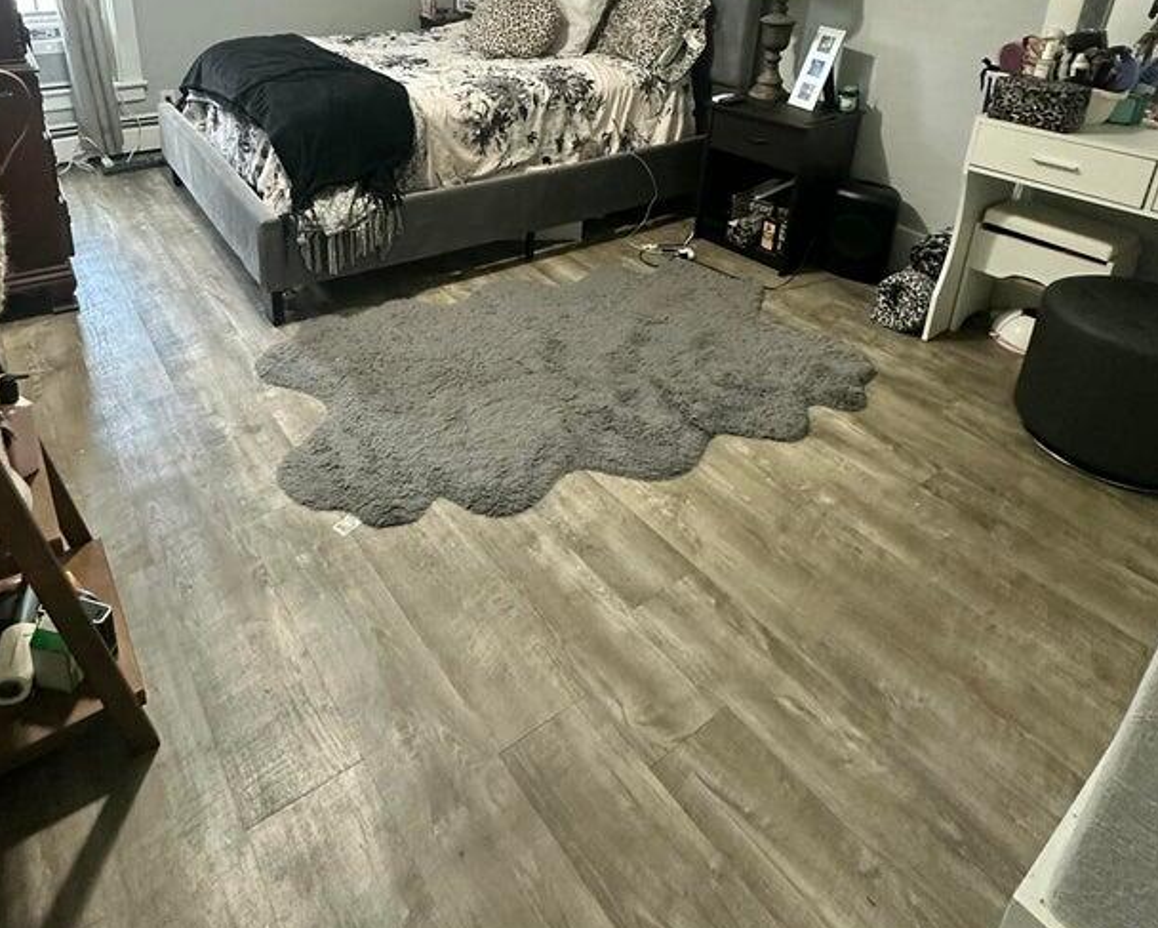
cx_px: 469
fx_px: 789
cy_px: 191
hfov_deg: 71.9
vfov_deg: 56.6
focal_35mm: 23
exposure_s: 1/60
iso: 500
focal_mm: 2.22
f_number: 2.2
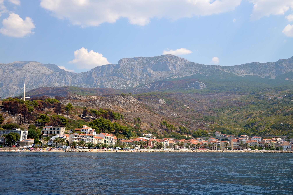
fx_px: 293
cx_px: 146
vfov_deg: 36.8
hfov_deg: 53.2
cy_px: 98
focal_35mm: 36
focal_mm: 24
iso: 100
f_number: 3.8
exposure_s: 1/800
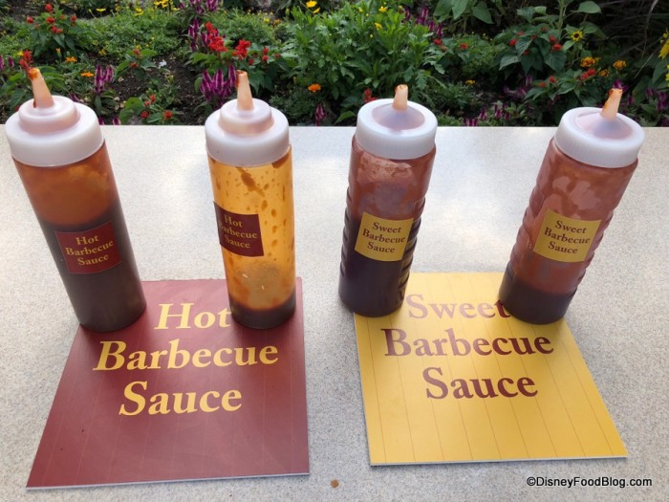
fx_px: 541
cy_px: 251
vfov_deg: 49.7
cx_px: 334
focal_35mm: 28
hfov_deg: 63.4
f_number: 1.8
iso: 20
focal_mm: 3.99
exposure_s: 1/607
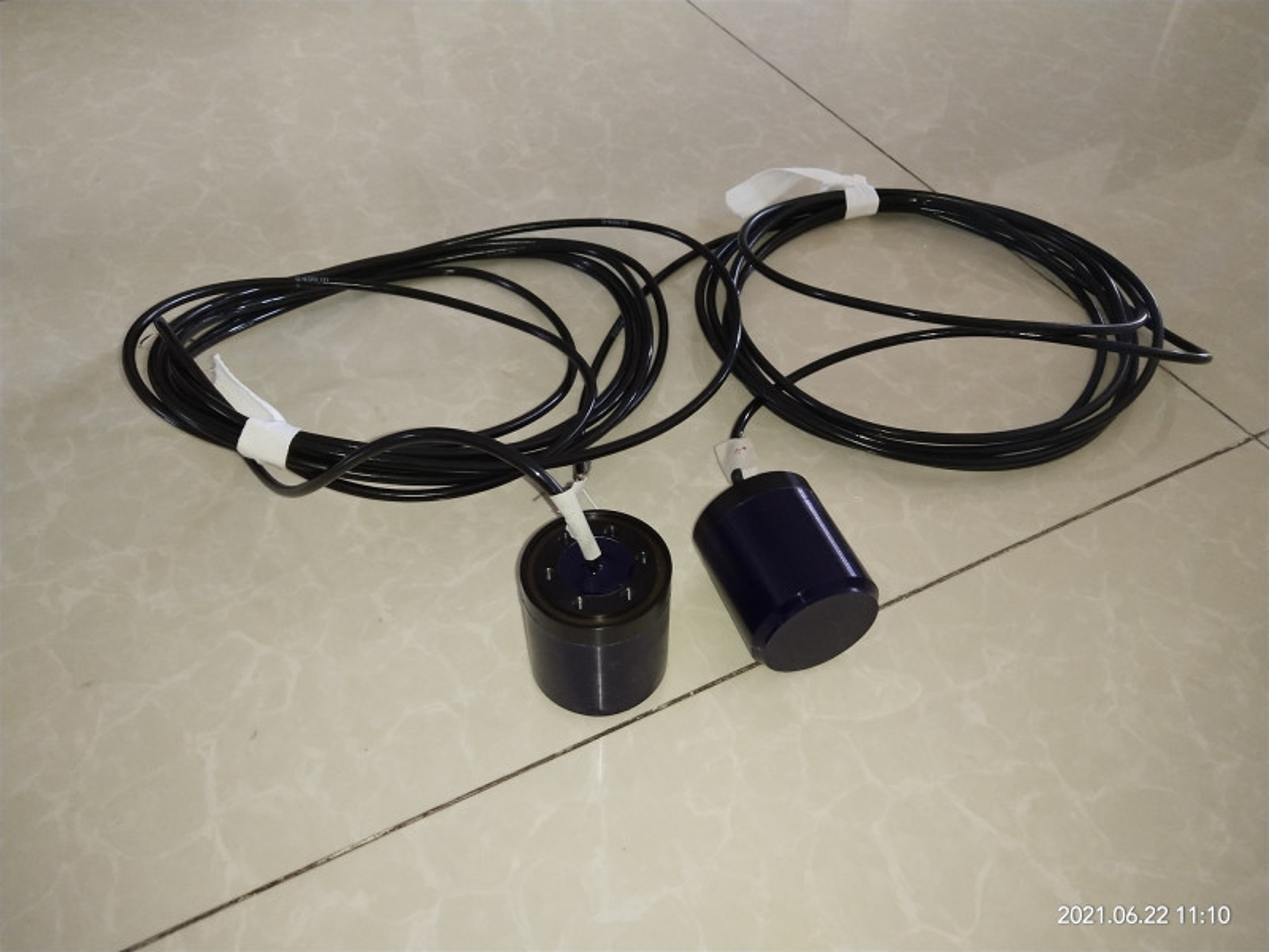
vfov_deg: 46.8
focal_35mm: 30
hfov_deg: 60.0
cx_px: 634
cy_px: 476
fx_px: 1100
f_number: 1.8
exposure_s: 1/33.3
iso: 518
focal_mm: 3.95
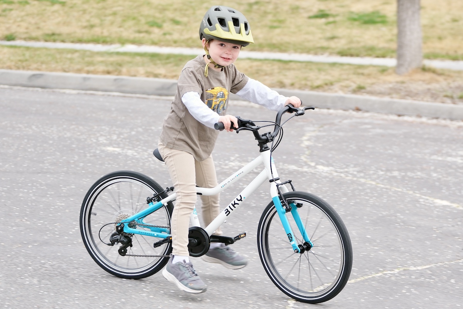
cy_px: 154
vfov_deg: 15.5
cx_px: 232
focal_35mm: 88
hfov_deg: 23.1
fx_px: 1132
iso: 125
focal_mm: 58.7
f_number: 2.8
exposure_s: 1/90
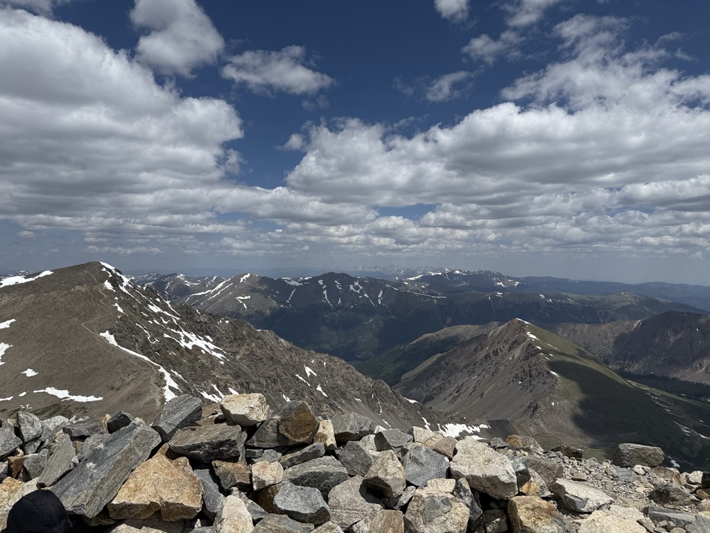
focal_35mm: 24
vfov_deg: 56.8
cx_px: 355
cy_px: 266
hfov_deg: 71.6
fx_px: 492
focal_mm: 6.76
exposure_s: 1/11905
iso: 80
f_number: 1.78
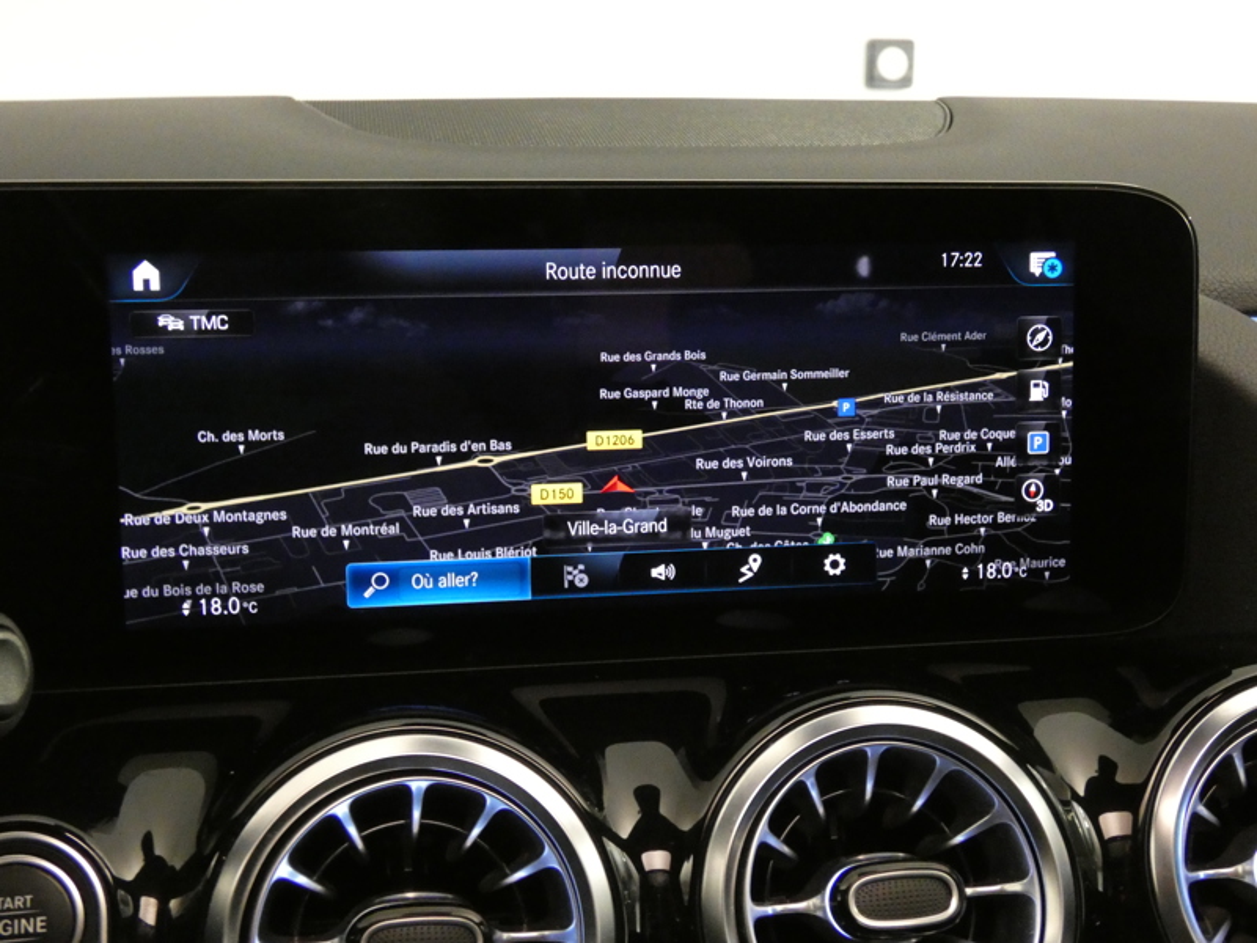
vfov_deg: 33.6
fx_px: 1561
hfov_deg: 43.9
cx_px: 628
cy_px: 472
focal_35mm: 43
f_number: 3.7
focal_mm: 7.8
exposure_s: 1/15
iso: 1600
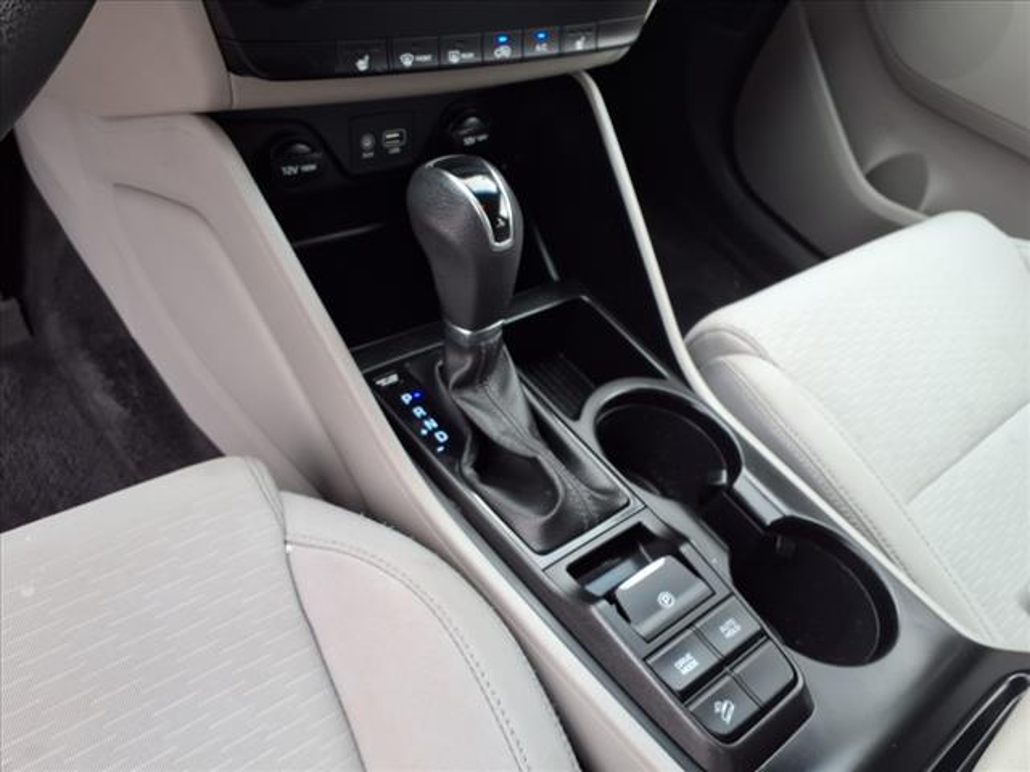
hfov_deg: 65.3
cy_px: 386
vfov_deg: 51.4
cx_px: 515
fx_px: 803
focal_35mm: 27
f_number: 1.9
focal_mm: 3.58
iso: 40
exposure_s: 1/60.2
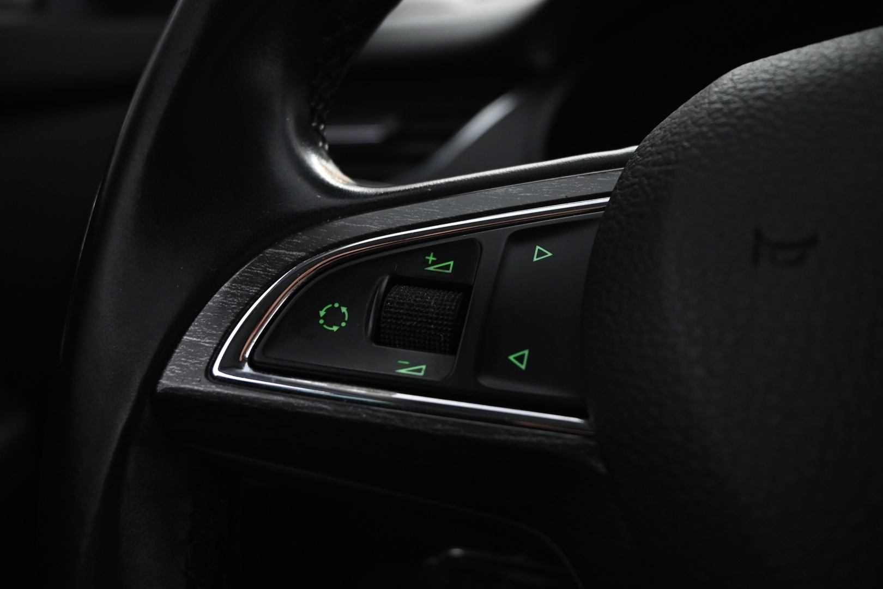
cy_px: 294
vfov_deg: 35.5
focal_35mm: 38
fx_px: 920
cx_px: 442
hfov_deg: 51.3
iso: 1600
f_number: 4.2
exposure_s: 1/15
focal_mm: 25
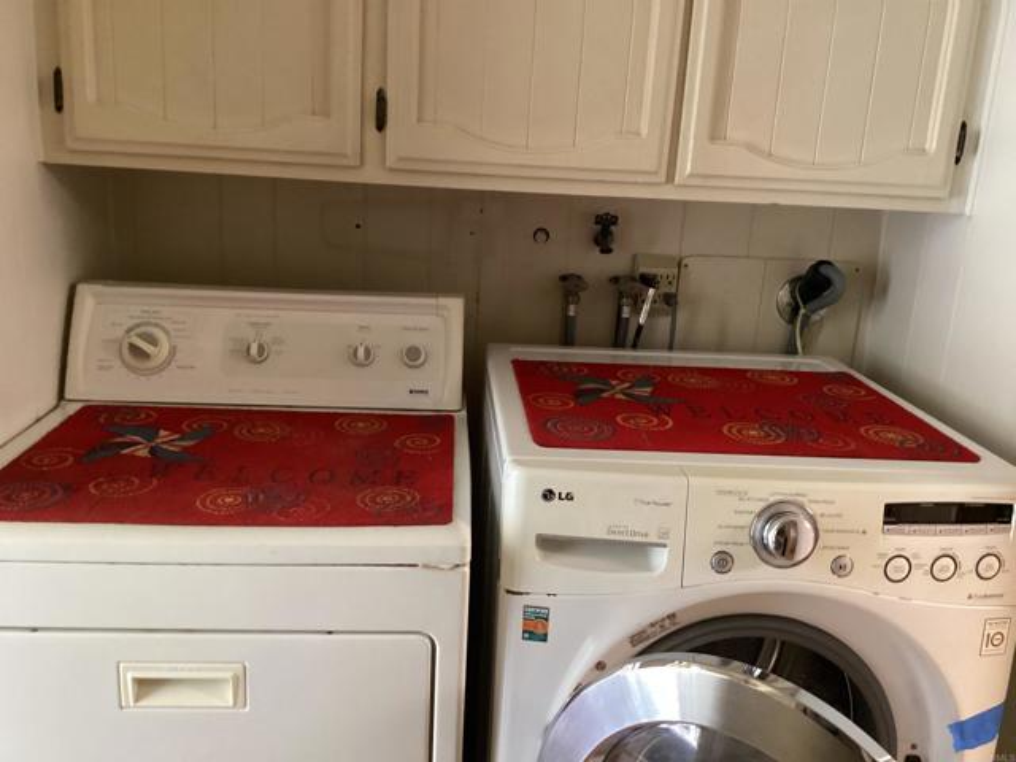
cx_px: 508
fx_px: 910
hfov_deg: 58.4
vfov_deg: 45.4
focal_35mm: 31
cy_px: 381
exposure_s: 1/30
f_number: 2.4
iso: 400
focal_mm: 3.3
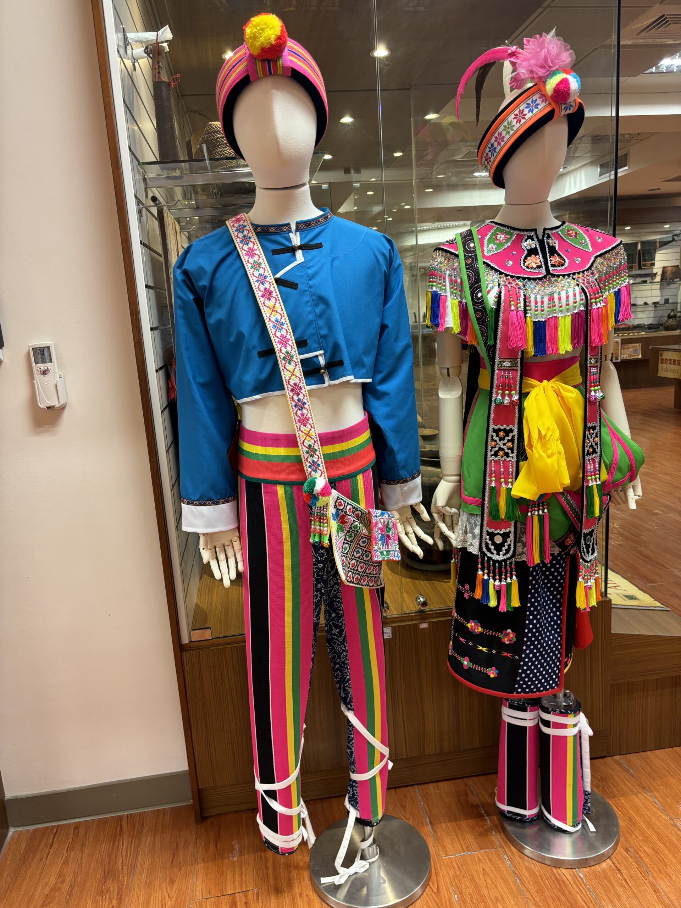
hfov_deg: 53.1
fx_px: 682
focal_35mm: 26
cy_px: 454
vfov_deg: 67.3
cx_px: 340
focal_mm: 5.96
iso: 160
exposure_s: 1/60
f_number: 1.6
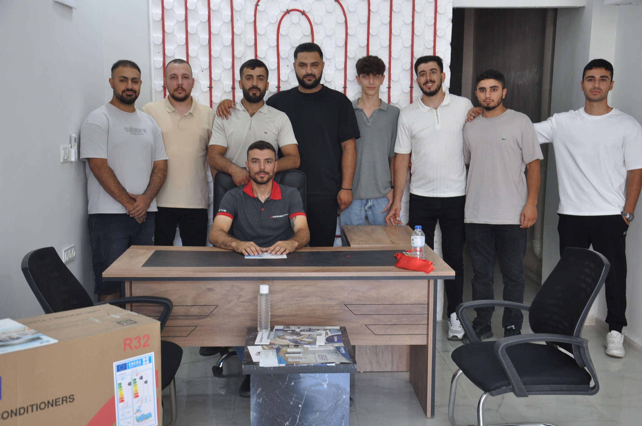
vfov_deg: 28.0
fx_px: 855
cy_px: 213
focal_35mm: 48
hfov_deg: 41.2
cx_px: 321
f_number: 5.6
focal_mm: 32
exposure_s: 1/30
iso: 400
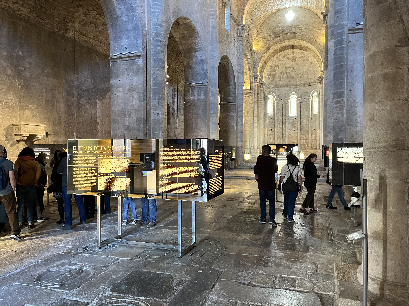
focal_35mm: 26
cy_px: 153
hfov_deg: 67.3
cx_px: 204
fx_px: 307
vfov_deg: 53.1
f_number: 1.6
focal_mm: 5.1
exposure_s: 1/50
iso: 400
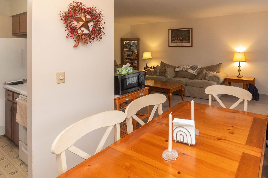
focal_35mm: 20
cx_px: 168
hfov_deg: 82.4
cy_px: 79
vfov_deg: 61.8
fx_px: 149
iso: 2000
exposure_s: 1/60
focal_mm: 10
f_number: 5.6
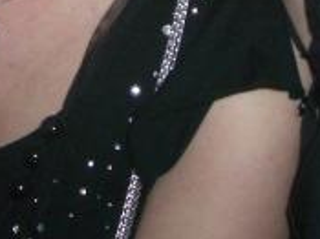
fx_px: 1182
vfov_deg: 11.0
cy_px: -139
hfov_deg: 15.4
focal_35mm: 128
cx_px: 155
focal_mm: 5.8
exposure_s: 1/60
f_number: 2.6
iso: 100
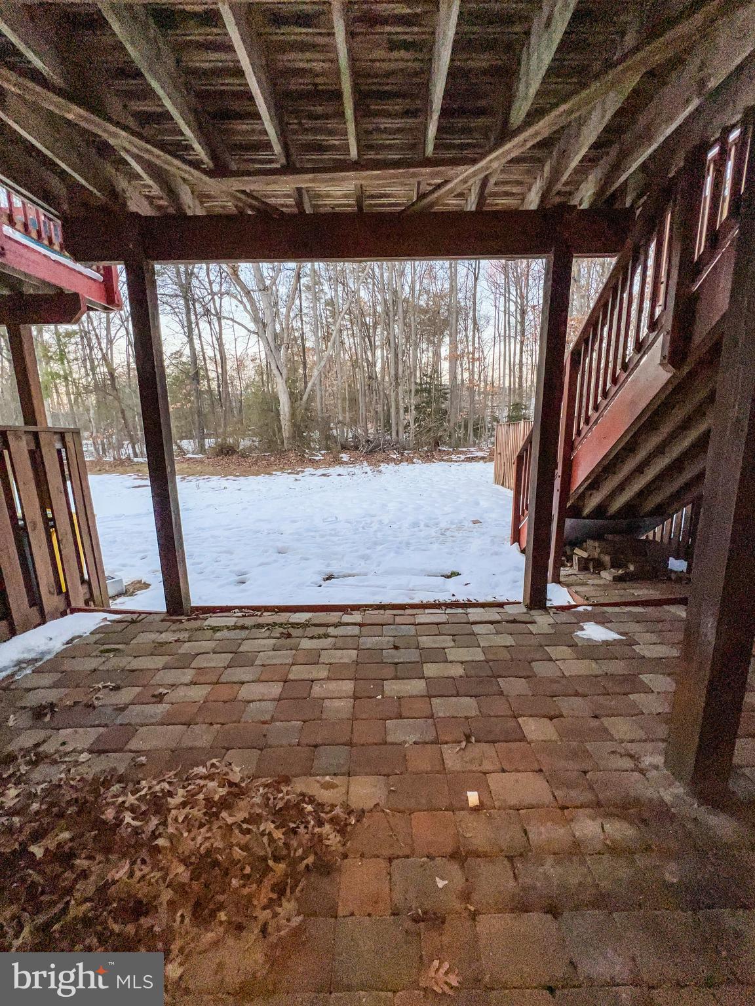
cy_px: 503
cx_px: 378
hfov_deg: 89.9
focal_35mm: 13
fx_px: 378
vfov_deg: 106.2
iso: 40
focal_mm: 1.57
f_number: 1.8
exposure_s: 1/120
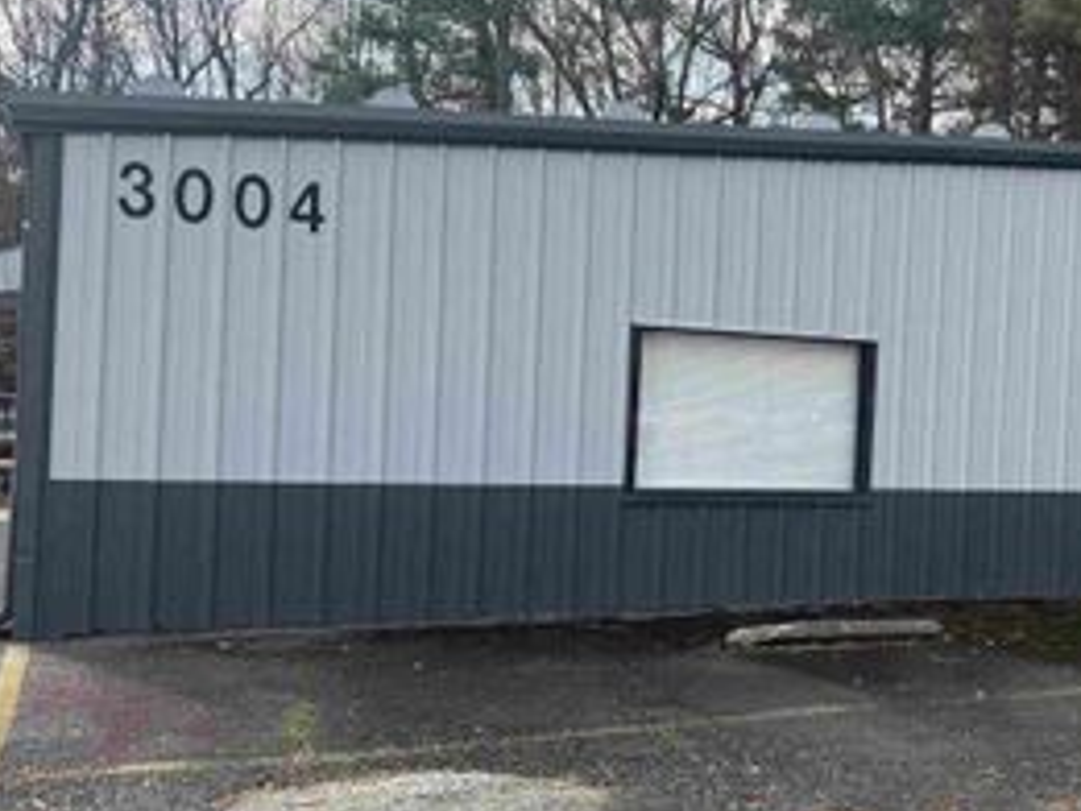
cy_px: 445
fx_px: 1437
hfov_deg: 39.0
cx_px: 919
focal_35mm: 46
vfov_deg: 31.5
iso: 80
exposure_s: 1/1721
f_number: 1.78
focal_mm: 6.76
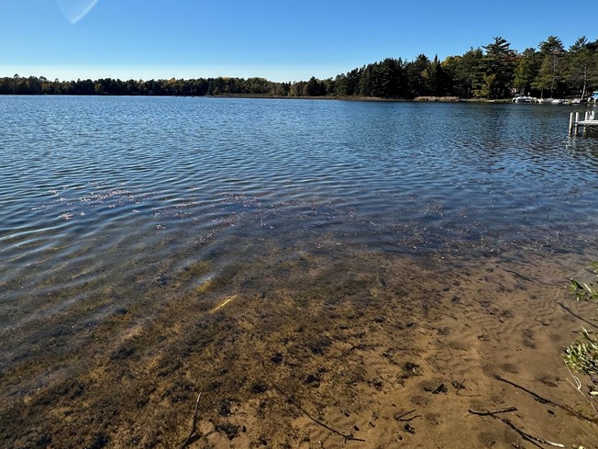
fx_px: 380
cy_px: 127
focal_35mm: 22
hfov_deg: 74.4
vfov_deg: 58.7
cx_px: 206
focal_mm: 2.22
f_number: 2.2
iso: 50
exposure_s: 1/2882
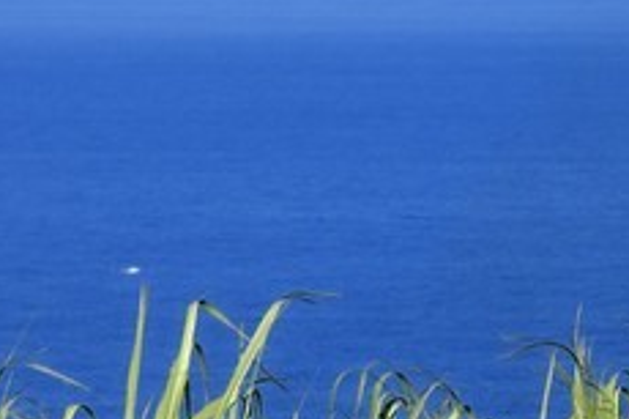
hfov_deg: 4.1
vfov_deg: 2.8
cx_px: 1868
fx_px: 8520
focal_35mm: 488
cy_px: 1016
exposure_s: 1/500
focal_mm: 70
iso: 200
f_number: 9
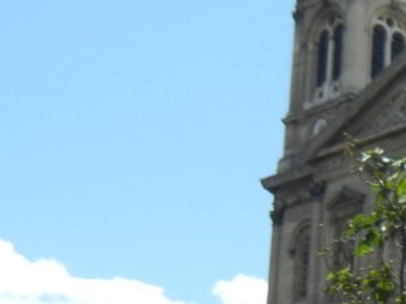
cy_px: 223
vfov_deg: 13.7
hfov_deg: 16.4
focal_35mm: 108
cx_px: 626
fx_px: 1267
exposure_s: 1/393
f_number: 7
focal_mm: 5.4
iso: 160
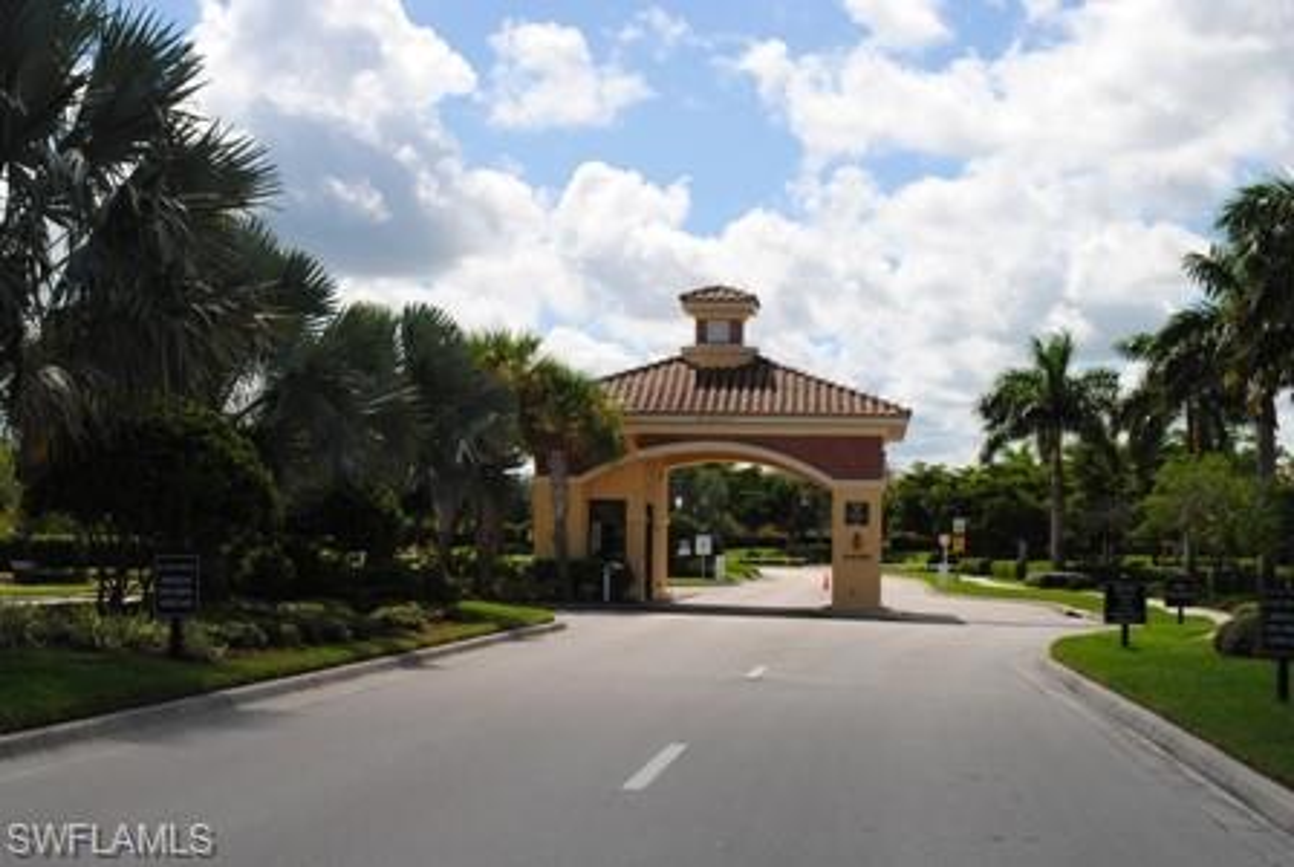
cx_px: 647
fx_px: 1944
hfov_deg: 36.8
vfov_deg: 25.1
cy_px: 434
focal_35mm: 54
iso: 100
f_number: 11
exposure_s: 1/200
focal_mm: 36
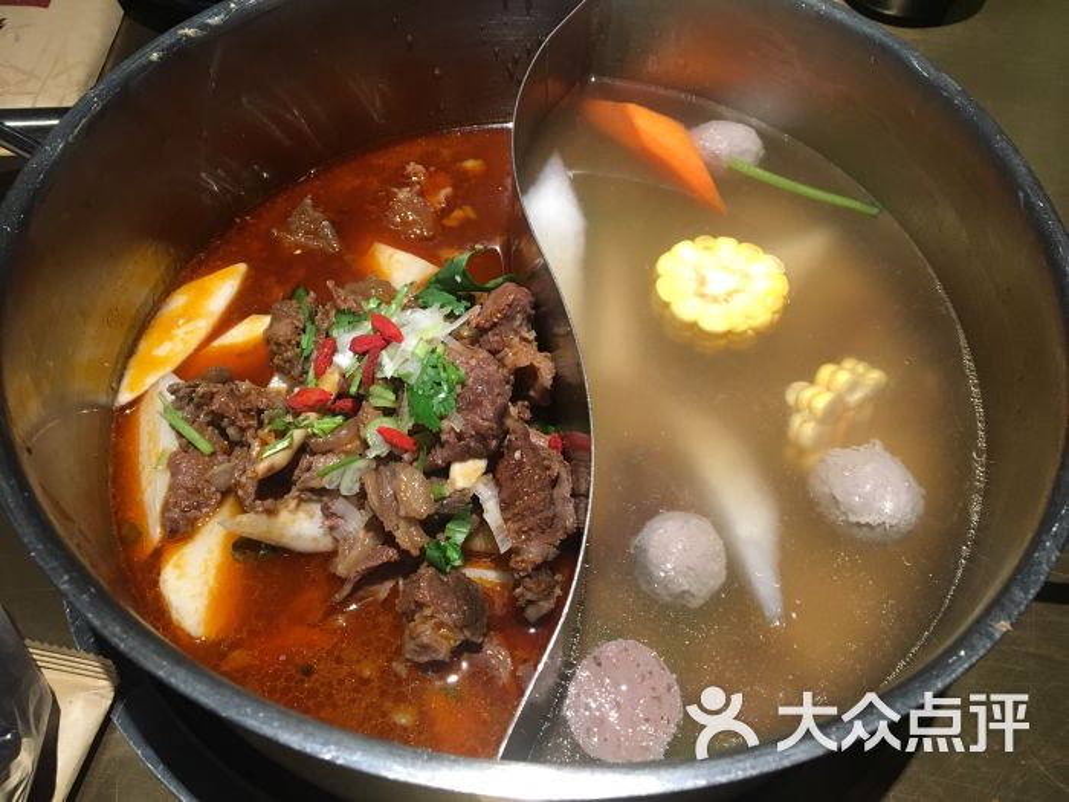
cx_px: 534
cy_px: 401
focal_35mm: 29
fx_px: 896
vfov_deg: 48.2
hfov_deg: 61.7
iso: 160
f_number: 2.2
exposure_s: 1/33
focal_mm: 4.15
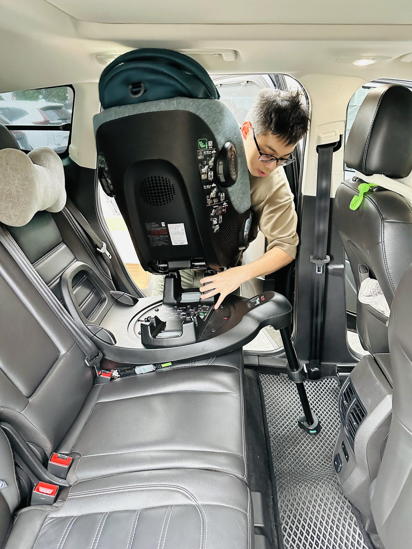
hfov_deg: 56.8
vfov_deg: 71.6
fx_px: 381
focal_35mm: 24
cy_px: 274
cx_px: 206
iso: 1000
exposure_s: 1/40
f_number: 1.78
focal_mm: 6.86
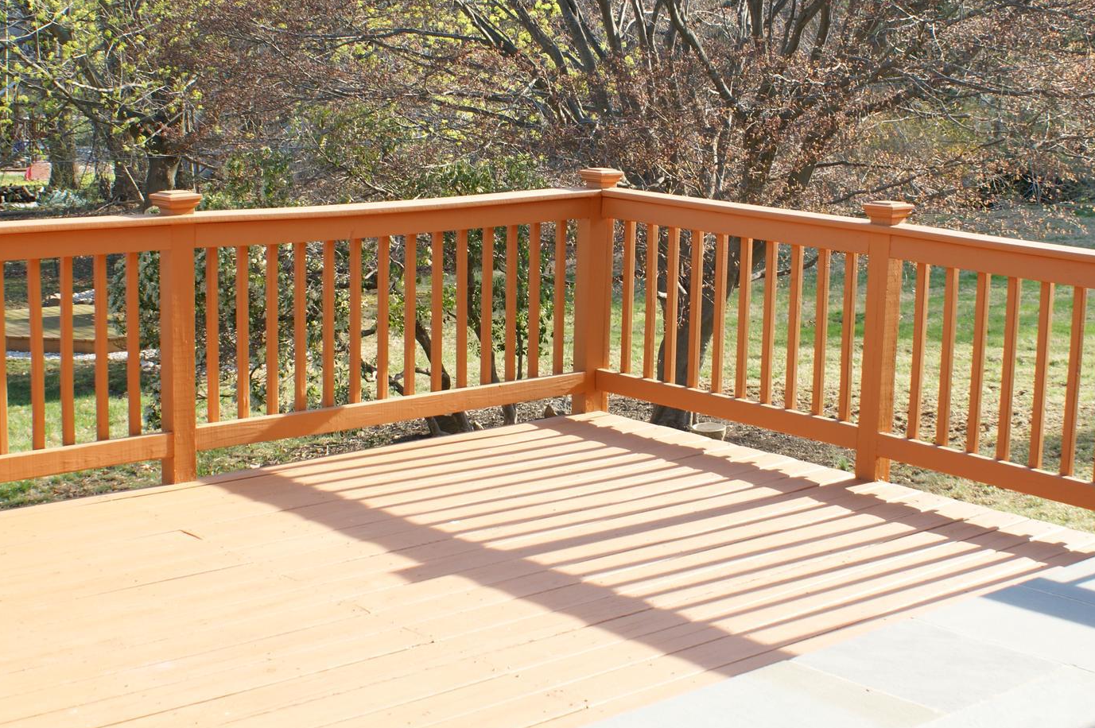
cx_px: 543
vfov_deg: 23.3
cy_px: 258
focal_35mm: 58
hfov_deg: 34.5
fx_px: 1763
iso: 100
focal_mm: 26
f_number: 8
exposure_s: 1/80
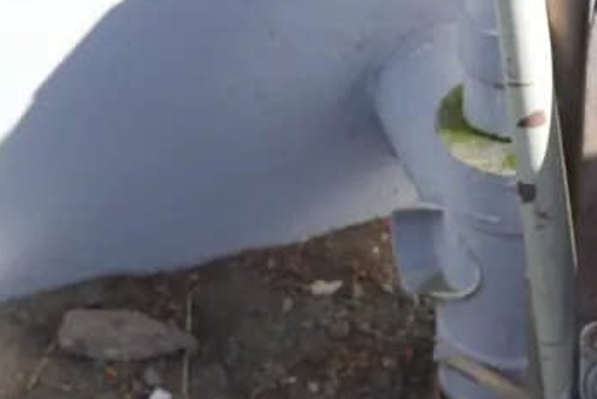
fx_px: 2241
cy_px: 280
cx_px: 655
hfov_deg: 14.8
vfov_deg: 10.2
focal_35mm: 135
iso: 200
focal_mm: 22
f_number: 6.3
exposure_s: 1/200
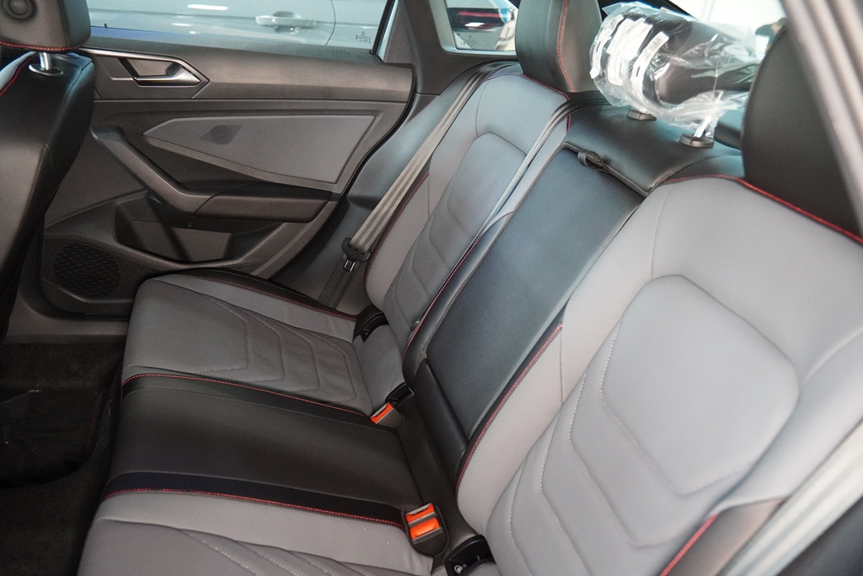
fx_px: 791
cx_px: 432
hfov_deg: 57.2
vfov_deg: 40.0
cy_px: 288
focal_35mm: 33
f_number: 2.8
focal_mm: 22
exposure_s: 1/160
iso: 5000
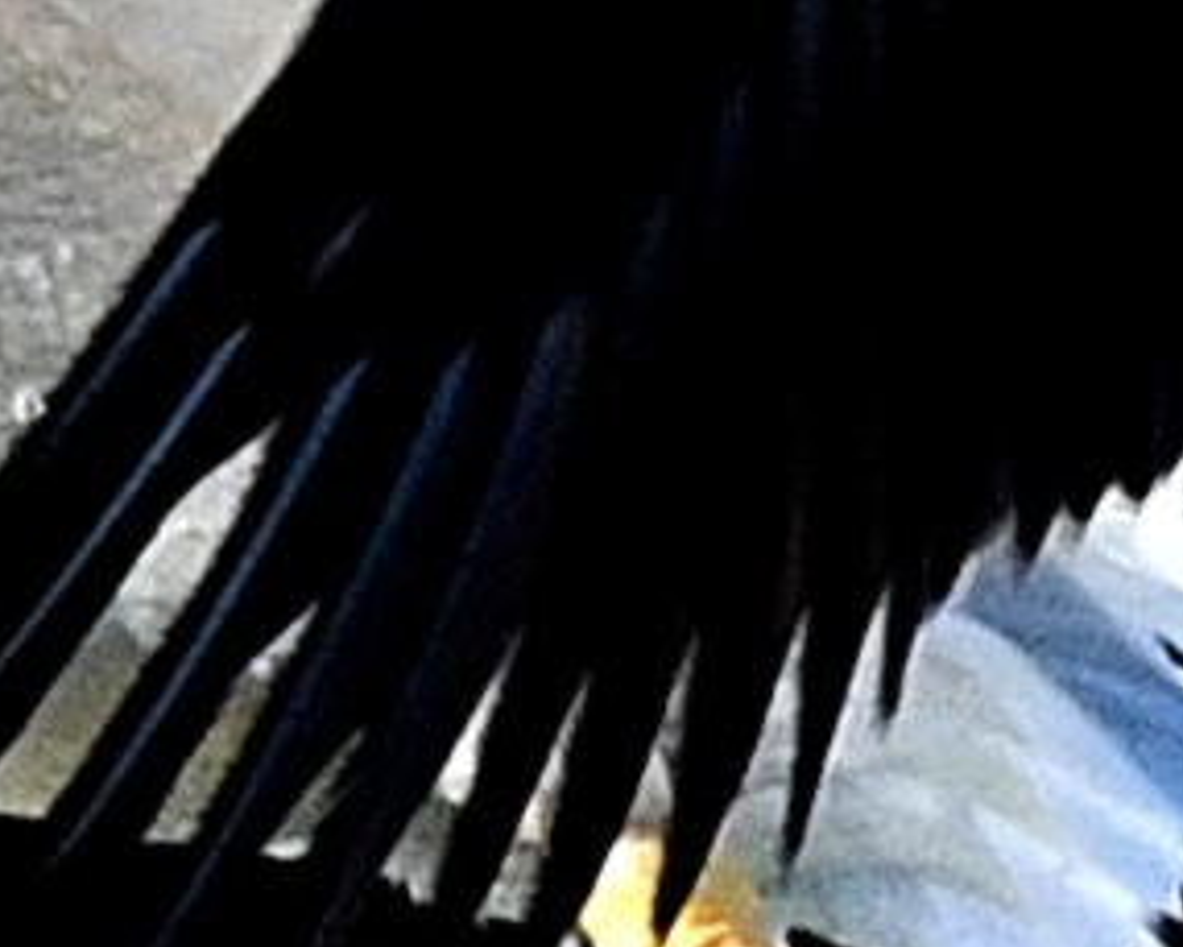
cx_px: -132
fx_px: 35725
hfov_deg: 1.9
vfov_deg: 1.5
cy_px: -616
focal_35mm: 1020
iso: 1250
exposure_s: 1/1000
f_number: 13
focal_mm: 125
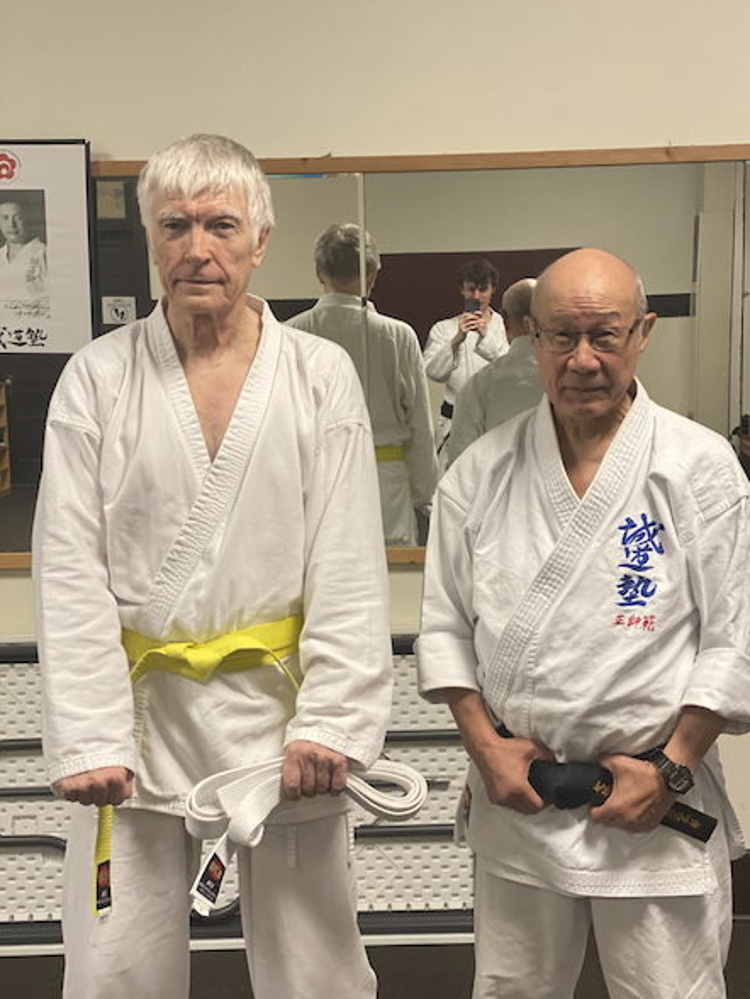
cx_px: 380
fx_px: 1531
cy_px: 505
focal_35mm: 53
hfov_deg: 27.5
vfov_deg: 36.2
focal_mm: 6
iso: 160
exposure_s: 1/40
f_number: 2
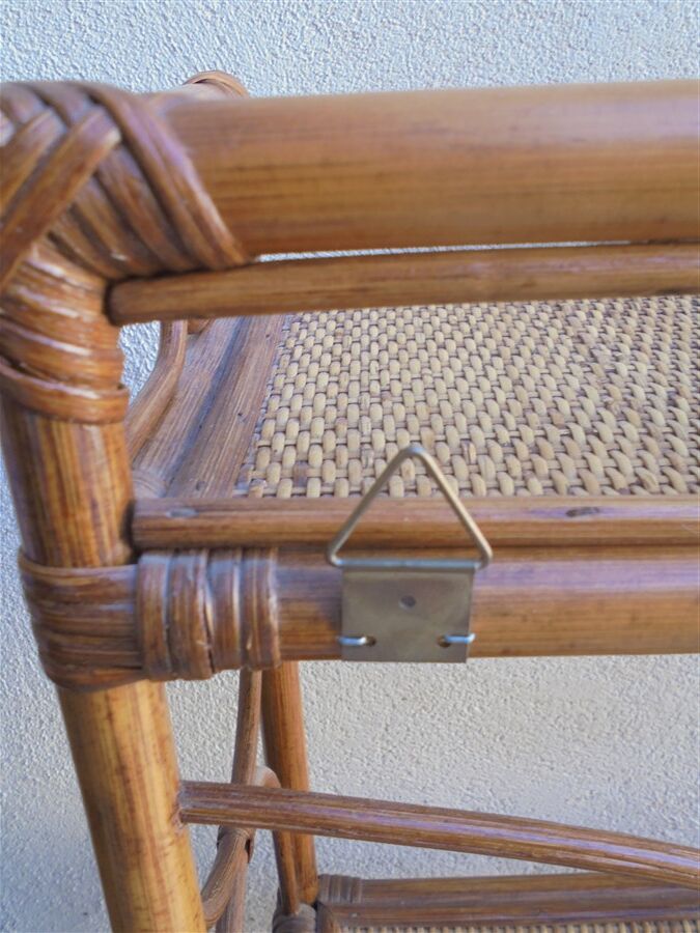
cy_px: 466
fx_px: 917
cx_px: 350
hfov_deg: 41.8
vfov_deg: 54.0
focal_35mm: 34
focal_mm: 6.1
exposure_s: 1/30
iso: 100
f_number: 4
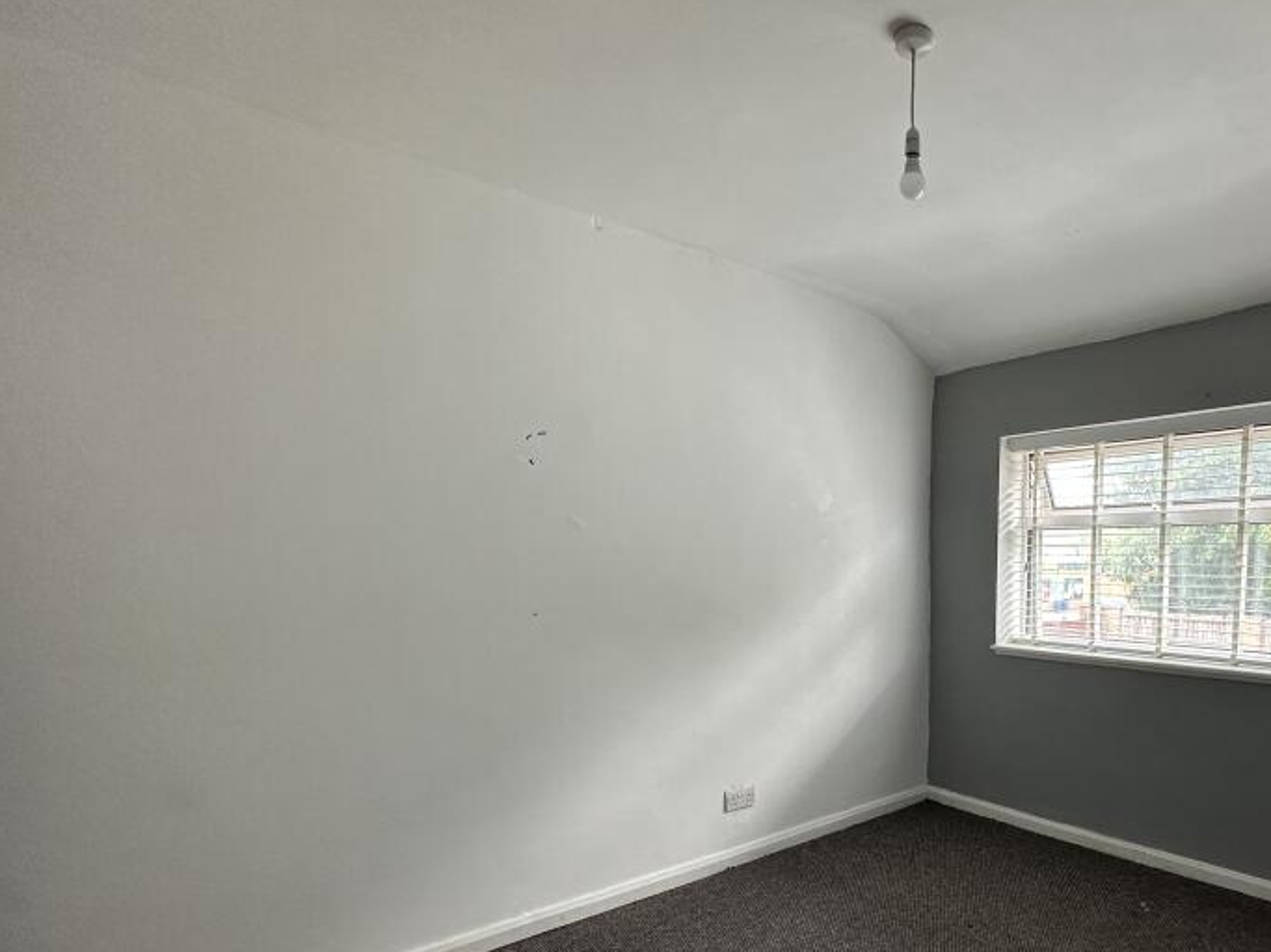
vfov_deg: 62.0
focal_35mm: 21
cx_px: 886
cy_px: 628
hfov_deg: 75.5
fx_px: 771
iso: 125
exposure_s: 1/99
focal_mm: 2.22
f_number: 2.2
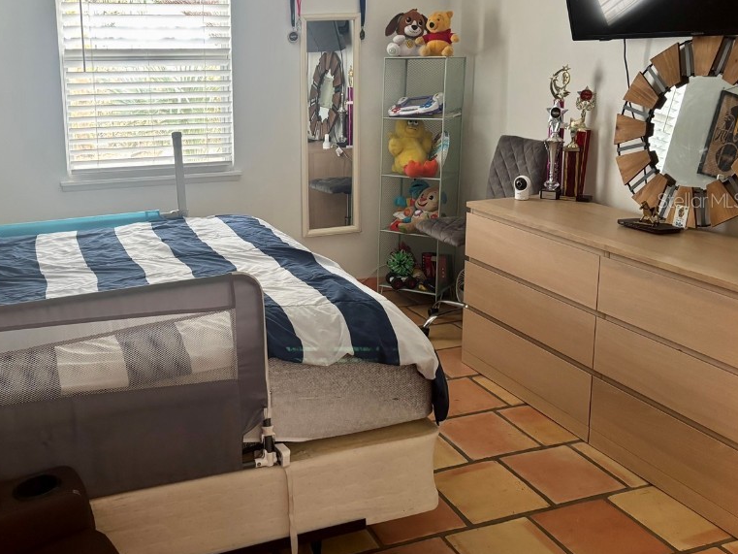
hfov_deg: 51.7
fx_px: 746
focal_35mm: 35
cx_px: 252
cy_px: 200
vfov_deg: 40.4
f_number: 1.6
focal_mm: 5.96
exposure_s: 1/60
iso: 250
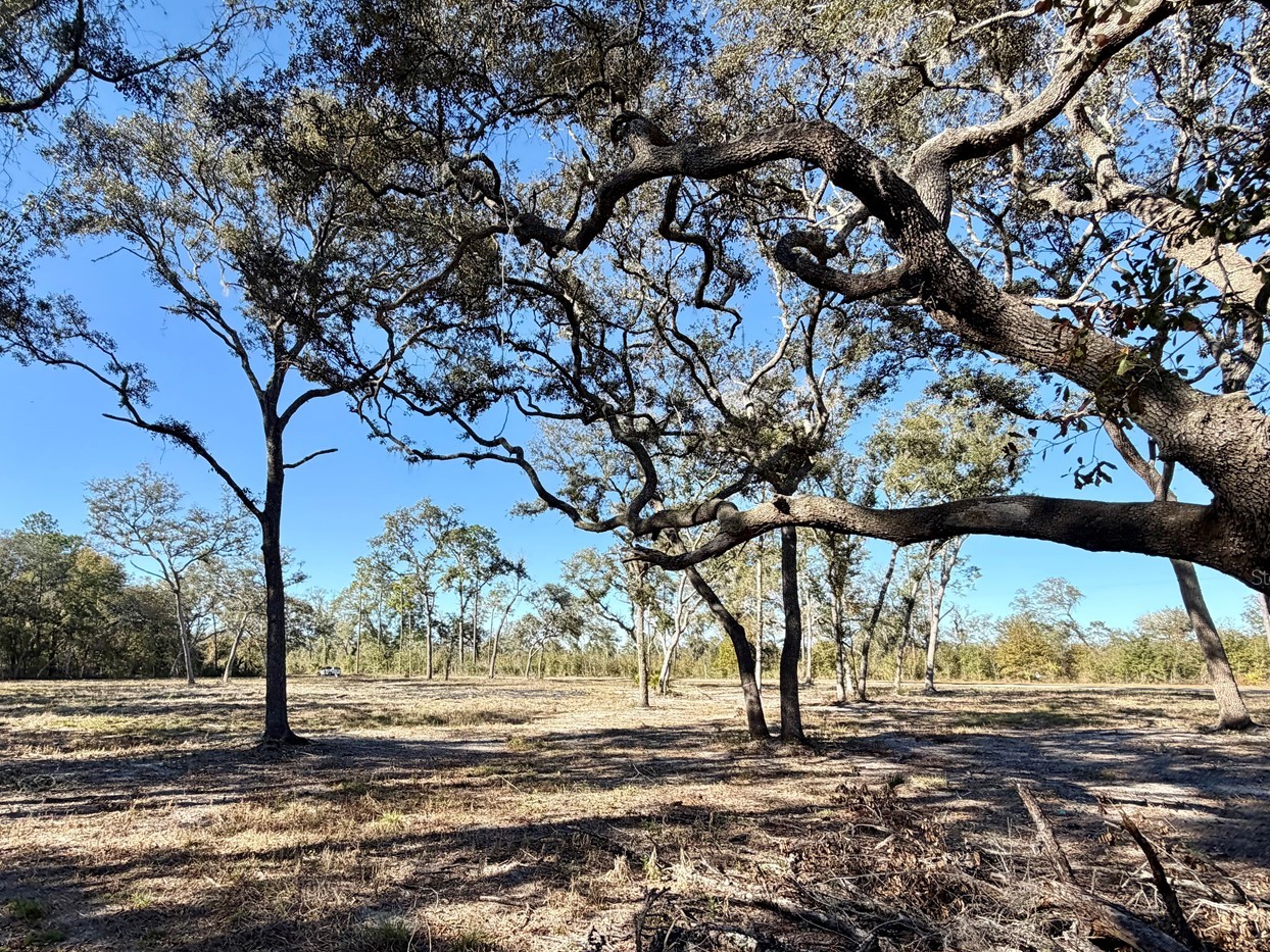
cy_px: 577
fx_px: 660
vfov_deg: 70.8
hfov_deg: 87.0
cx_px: 531
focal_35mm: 18
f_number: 2.2
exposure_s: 1/644
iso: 40
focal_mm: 2.22
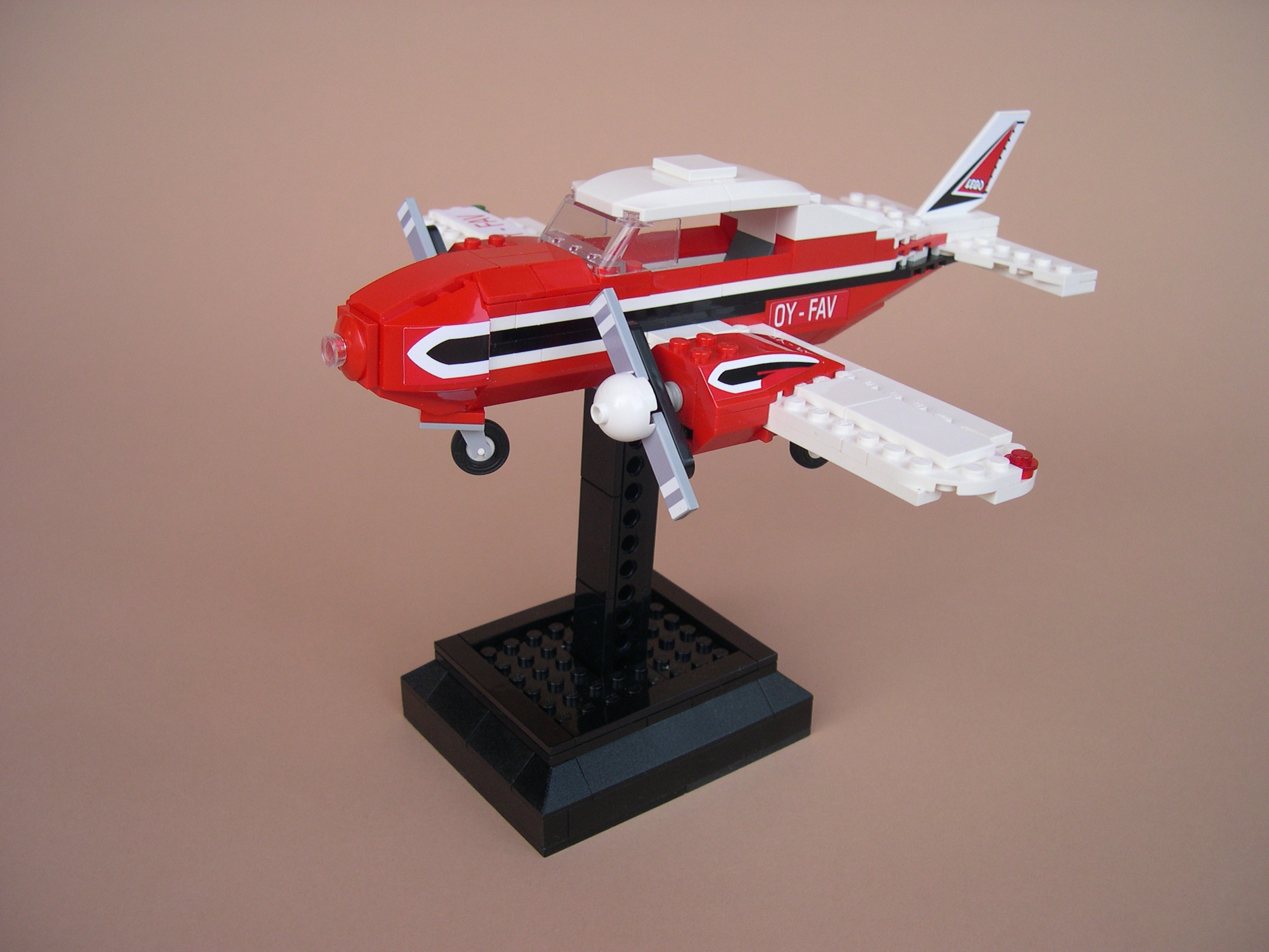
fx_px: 1393
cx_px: 634
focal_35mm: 38
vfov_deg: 37.7
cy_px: 476
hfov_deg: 49.0
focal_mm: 8
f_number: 2.8
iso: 100
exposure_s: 1/109
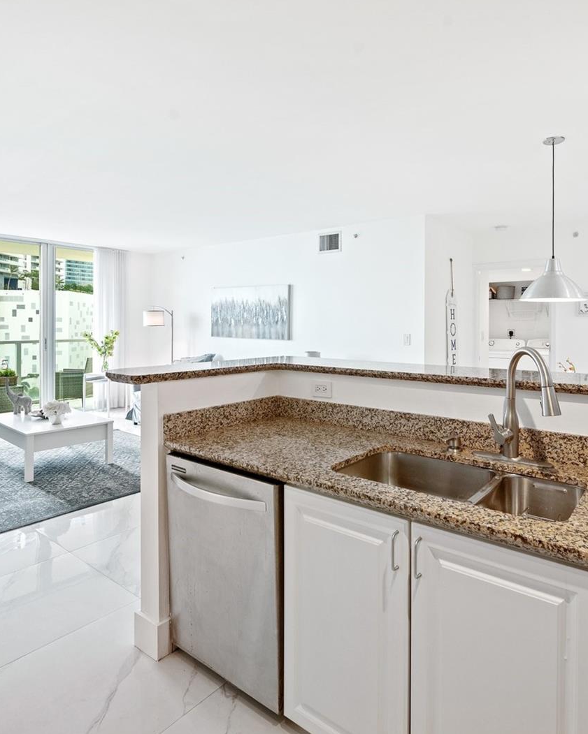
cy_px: 366
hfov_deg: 67.6
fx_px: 435
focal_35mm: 20
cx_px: 343
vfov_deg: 80.4
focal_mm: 14
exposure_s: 1/20
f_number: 8
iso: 200
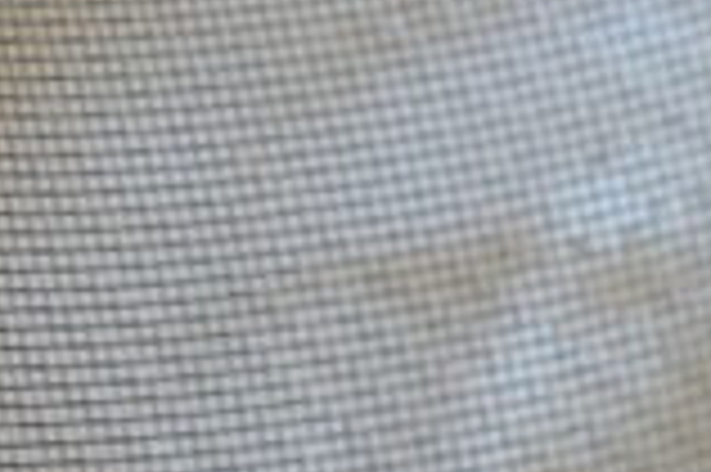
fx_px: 3847
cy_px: -155
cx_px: 554
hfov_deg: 10.5
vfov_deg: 7.0
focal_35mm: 195
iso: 1000
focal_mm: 30
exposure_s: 1/60
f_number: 3.5
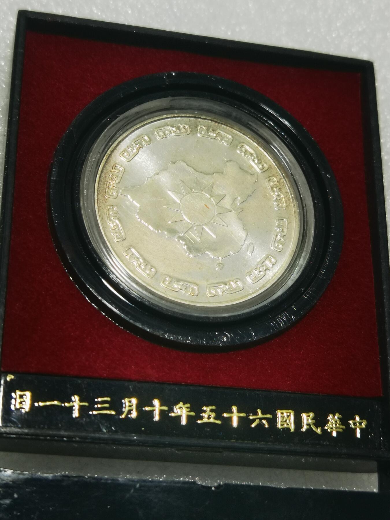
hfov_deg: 22.9
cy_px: 260
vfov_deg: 30.3
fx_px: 961
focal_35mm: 64
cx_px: 195
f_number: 1.9
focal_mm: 6.67
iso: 80
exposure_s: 1/100
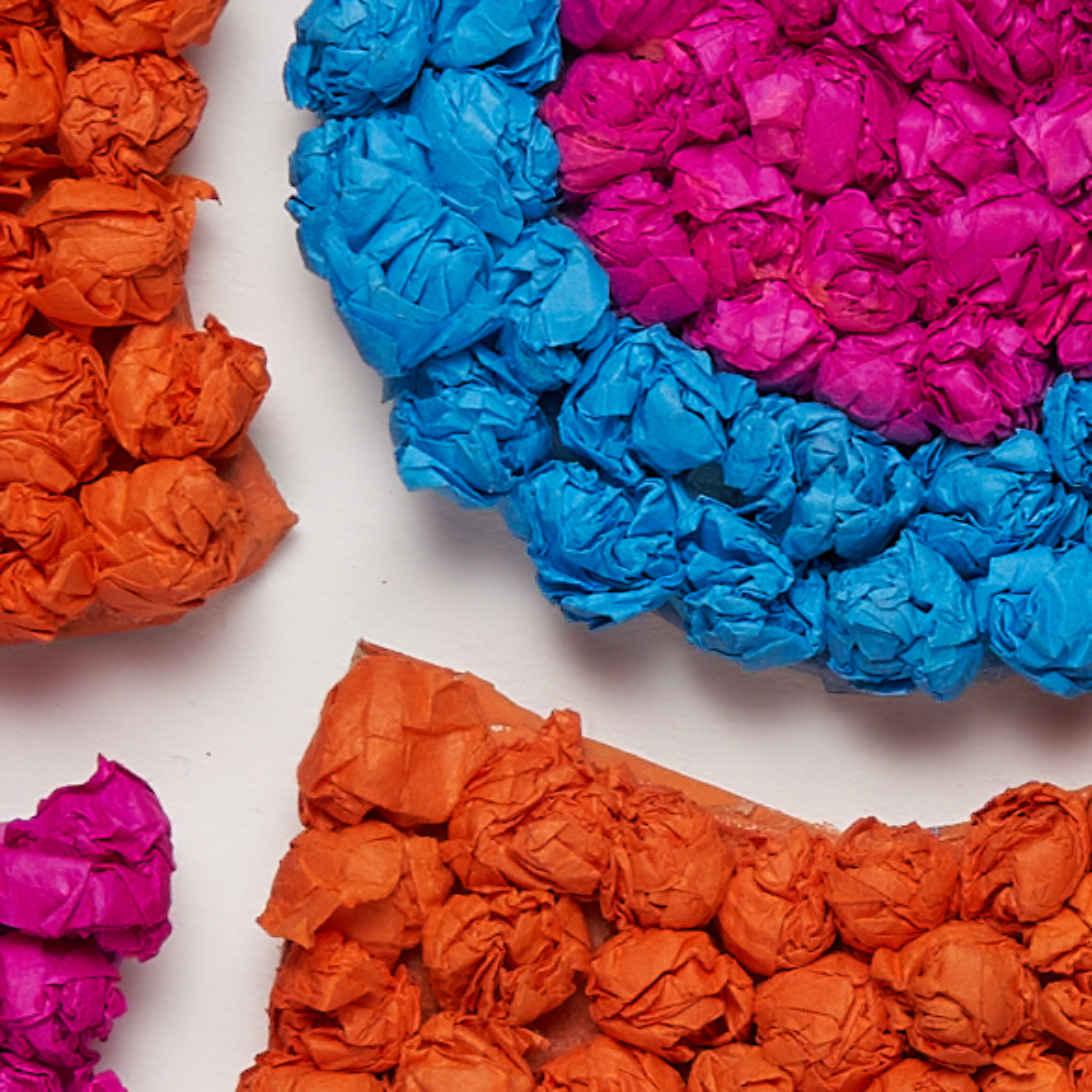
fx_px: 14597
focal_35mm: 409
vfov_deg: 4.3
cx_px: 1239
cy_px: 617
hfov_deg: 4.3
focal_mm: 47
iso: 100
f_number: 7.1
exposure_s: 1/125
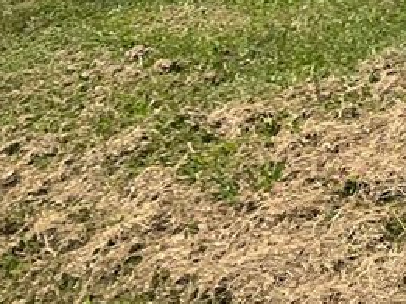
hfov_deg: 12.7
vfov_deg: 8.6
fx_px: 1769
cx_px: 500
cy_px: -518
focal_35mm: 151
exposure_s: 1/4854
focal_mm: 5.1
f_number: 1.6
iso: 50
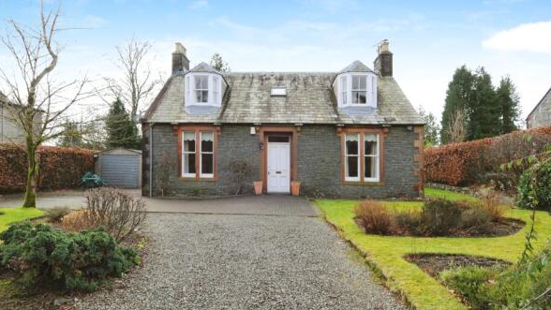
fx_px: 307
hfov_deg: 83.8
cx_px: 261
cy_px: 144
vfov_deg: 53.6
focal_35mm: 21
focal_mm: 12
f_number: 7.1
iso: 200
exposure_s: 1/160
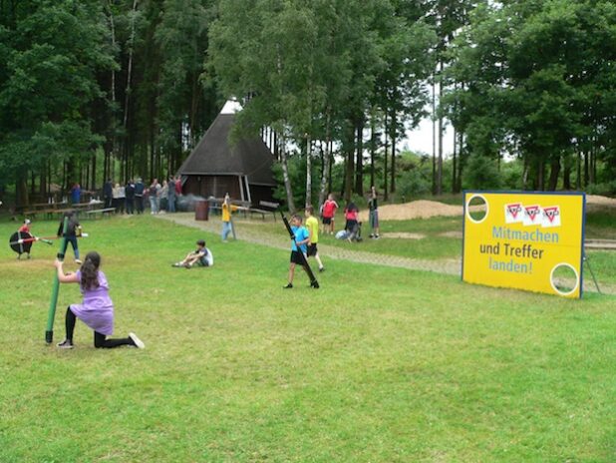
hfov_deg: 51.3
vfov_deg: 39.7
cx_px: 308
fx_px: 641
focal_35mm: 36
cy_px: 232
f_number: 4
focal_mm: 6
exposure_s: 1/320
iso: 200
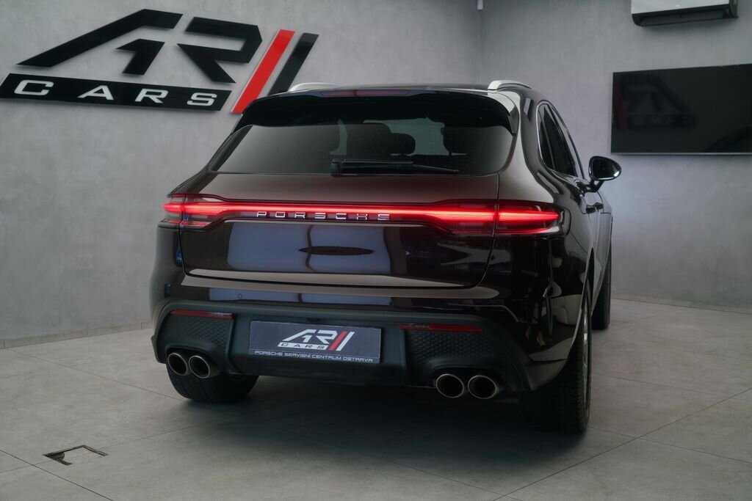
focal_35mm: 43
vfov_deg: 31.2
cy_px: 250
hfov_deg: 45.4
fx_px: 898
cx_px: 376
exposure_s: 1/6
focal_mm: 43
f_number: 8
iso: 160
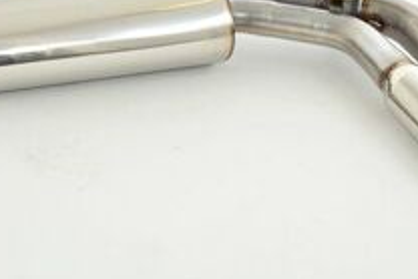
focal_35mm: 126
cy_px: 47
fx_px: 1466
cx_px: 92
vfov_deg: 10.8
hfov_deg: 16.1
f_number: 10
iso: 200
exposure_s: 1/200
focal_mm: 35
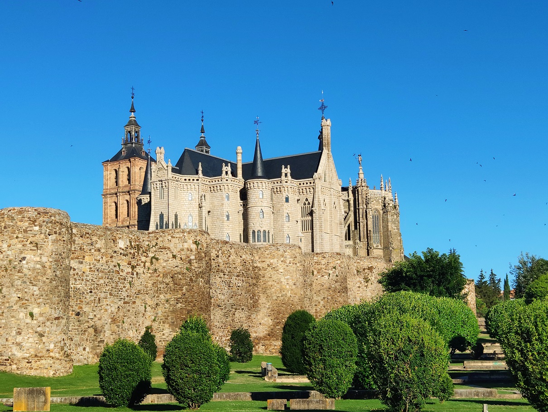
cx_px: 274
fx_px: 412
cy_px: 206
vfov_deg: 53.1
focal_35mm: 26
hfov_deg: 67.3
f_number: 2.4
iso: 100
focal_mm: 5.2
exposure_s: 1/970
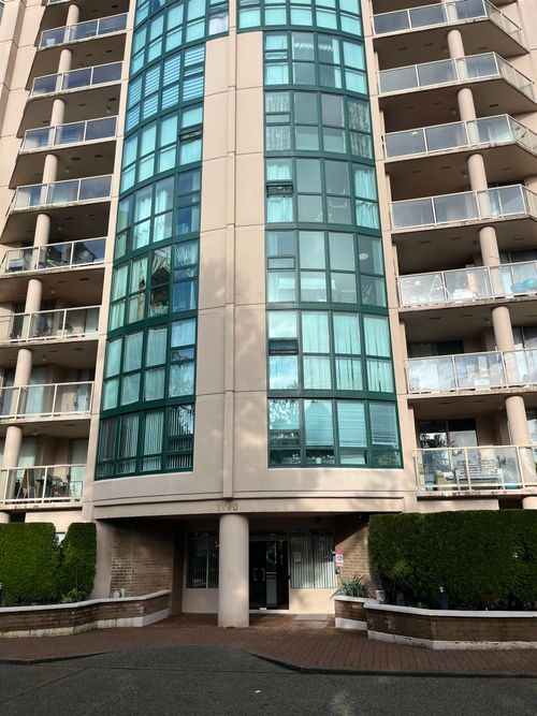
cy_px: 358
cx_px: 268
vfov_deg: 67.3
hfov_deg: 53.0
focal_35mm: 26
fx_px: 538
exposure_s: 1/2513
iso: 50
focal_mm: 5.1
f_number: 1.6
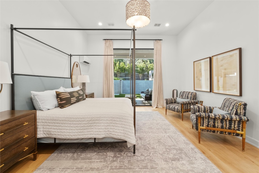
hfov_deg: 100.4
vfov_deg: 77.3
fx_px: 108
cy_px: 86
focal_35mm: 15
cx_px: 130
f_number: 8
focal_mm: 10
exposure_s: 1/2
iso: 400
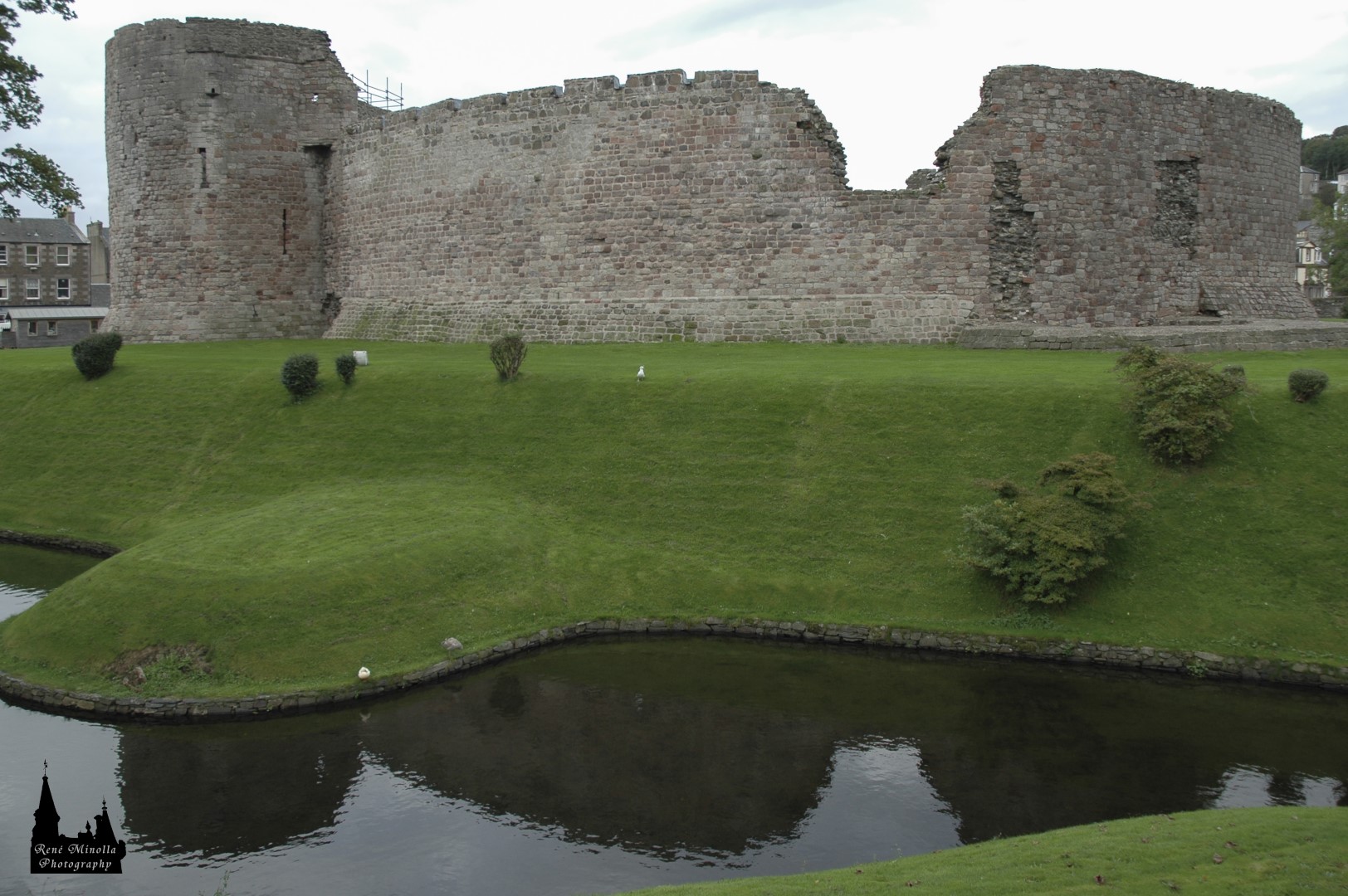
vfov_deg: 47.9
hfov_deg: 67.4
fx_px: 1010
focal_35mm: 27
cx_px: 674
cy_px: 448
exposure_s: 1/125
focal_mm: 18
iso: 200
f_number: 5.6
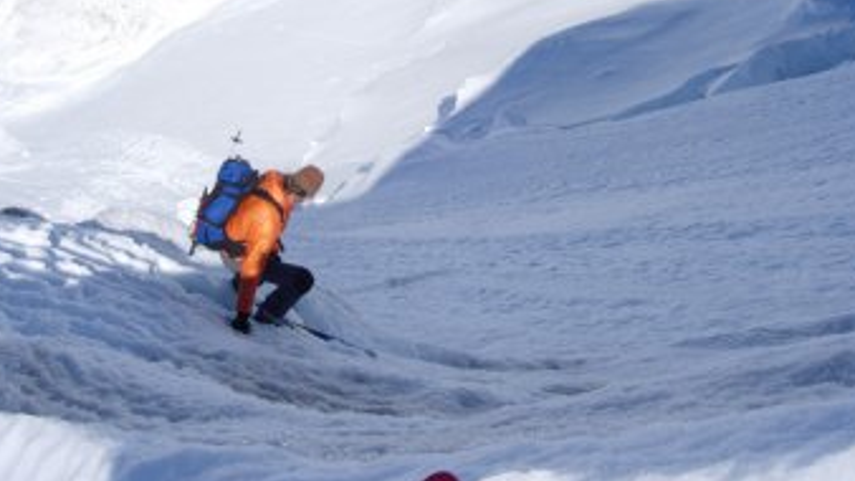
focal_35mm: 49
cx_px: 425
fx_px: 1111
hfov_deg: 42.1
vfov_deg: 24.2
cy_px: 137
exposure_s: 1/1183
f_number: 4.8
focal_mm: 7.8
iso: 64
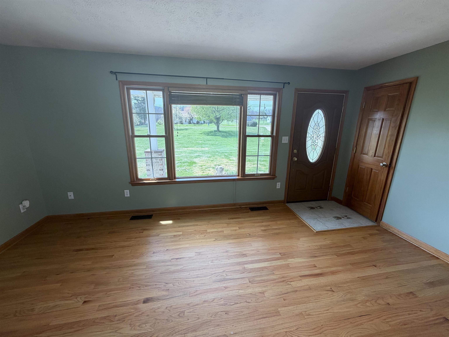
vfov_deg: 85.7
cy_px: 168
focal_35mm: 14
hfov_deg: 102.1
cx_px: 224
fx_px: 182
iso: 100
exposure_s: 1/120
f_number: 2.2
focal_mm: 2.22
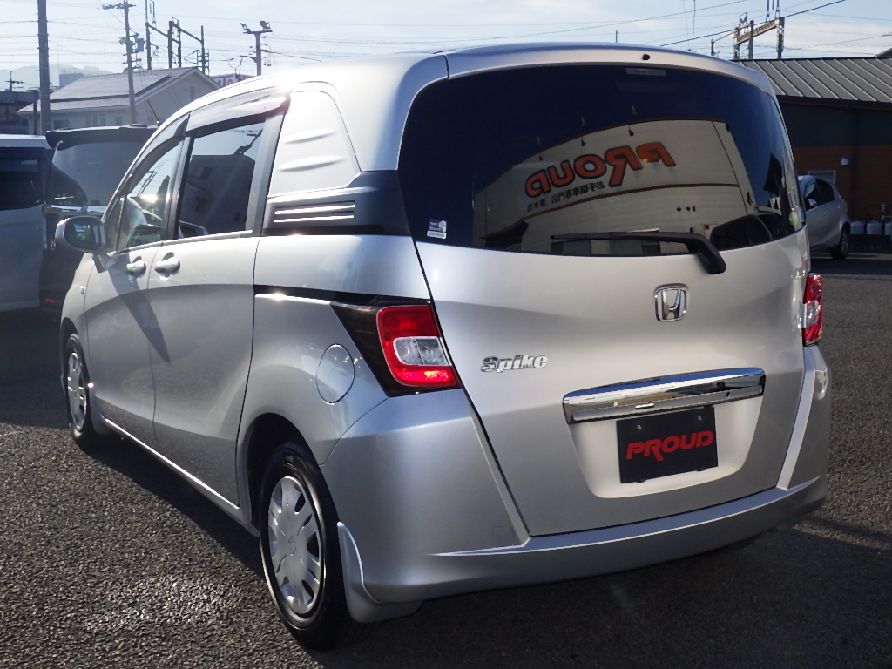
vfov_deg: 34.3
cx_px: 446
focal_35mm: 42
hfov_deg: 44.8
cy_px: 334
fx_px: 1082
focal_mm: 7.5
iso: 250
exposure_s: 1/1000
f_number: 5
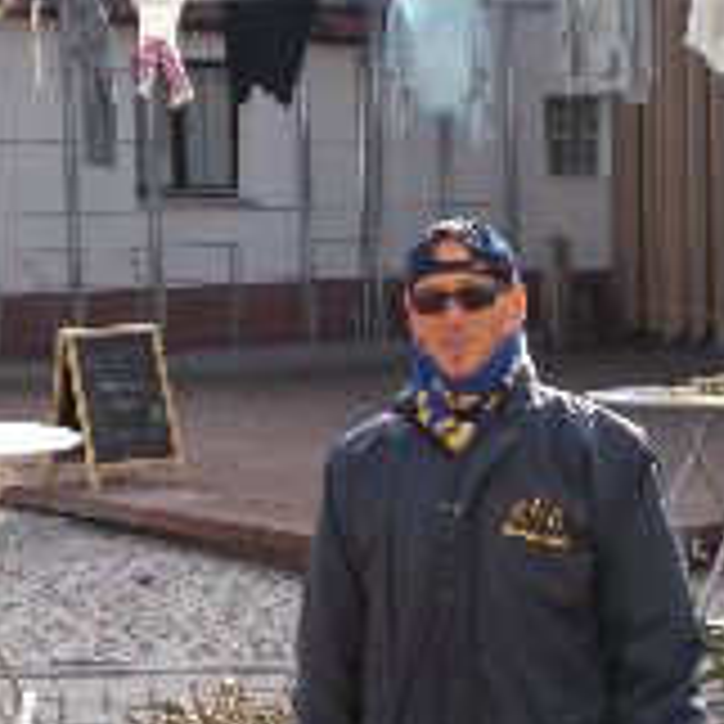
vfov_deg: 15.6
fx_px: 2627
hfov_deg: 15.6
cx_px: 573
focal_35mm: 111
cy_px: 571
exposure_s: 1/400
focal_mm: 6.3
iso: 64
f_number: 3.1
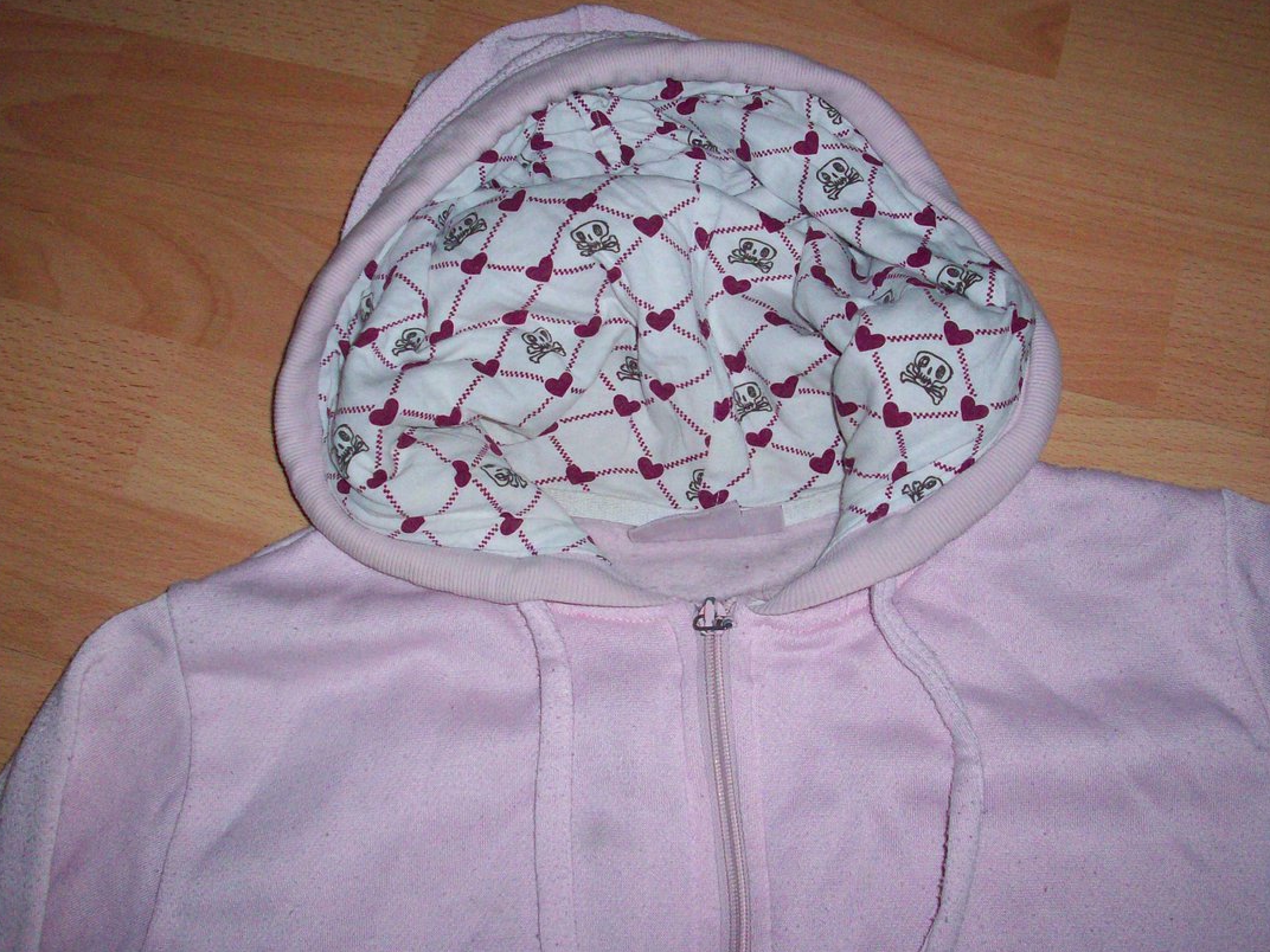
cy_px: 391
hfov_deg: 41.2
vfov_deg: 31.4
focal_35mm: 46
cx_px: 700
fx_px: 1688
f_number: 2.8
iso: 160
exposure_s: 1/45
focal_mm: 6.2
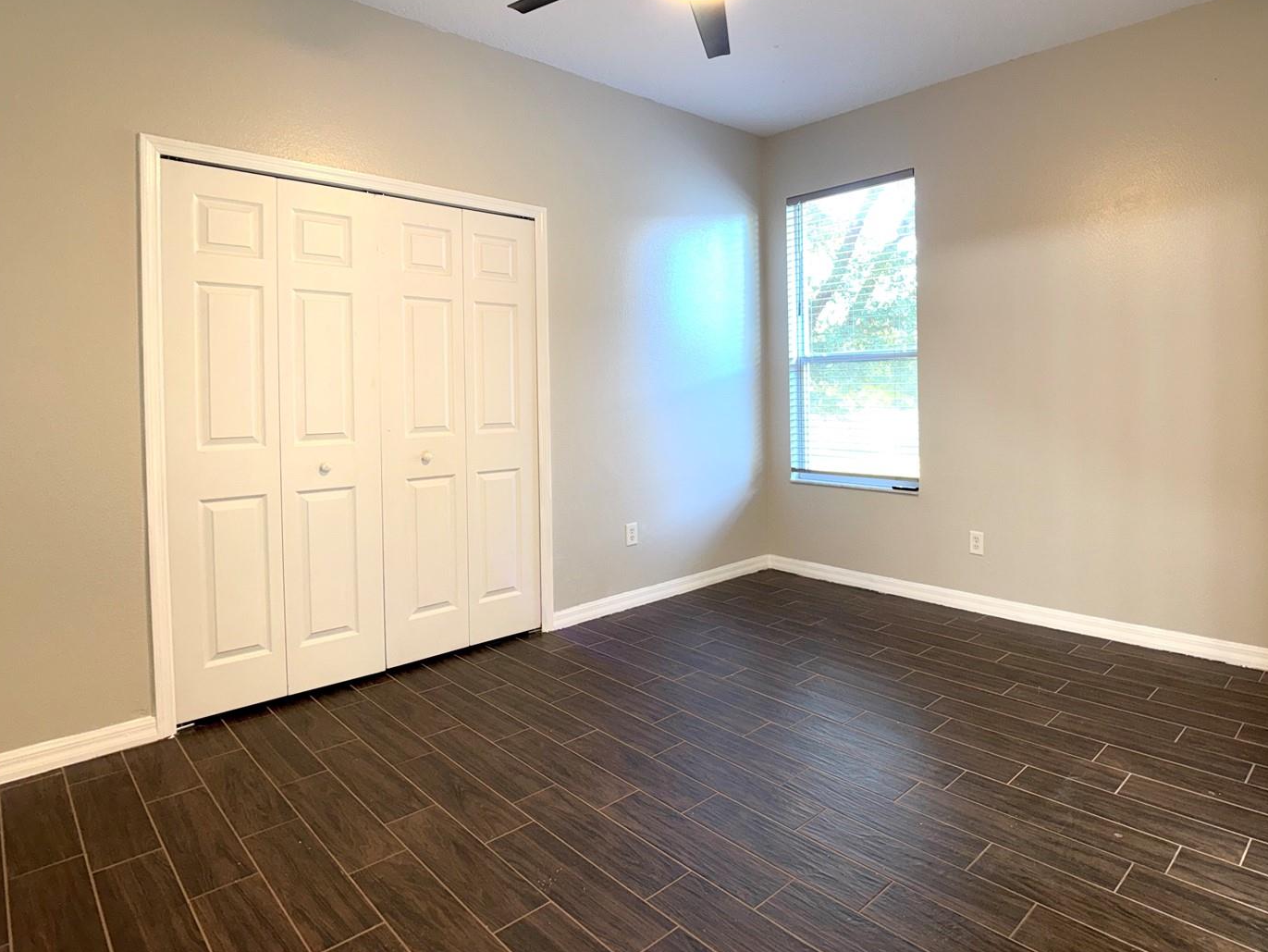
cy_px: 399
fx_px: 1026
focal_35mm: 28
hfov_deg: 63.1
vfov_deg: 49.6
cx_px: 731
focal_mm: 6.76
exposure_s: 1/16
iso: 100
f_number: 1.78
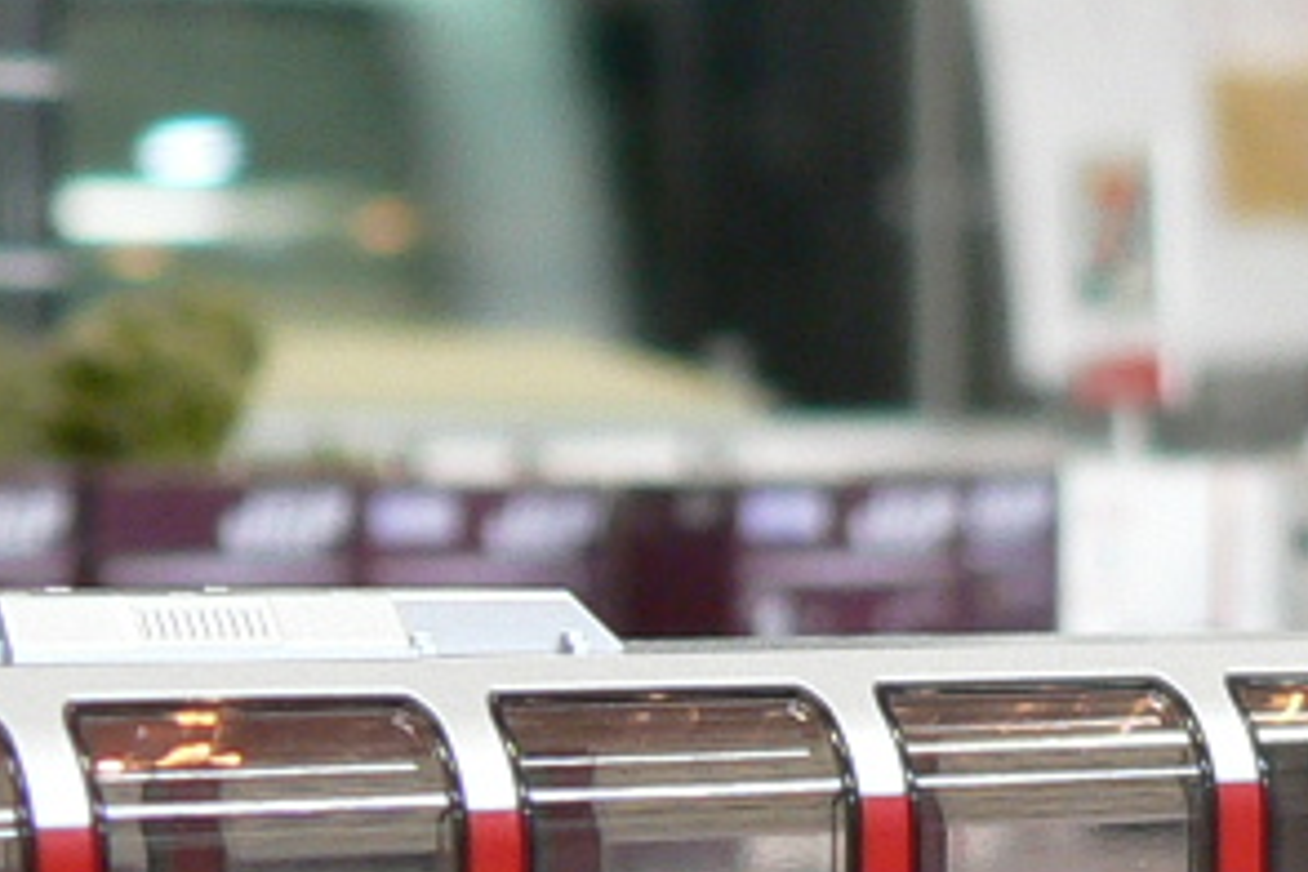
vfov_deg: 8.4
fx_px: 5922
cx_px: 1259
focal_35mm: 163
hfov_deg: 12.5
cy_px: 974
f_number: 2.8
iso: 100
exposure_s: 1/6
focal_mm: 6
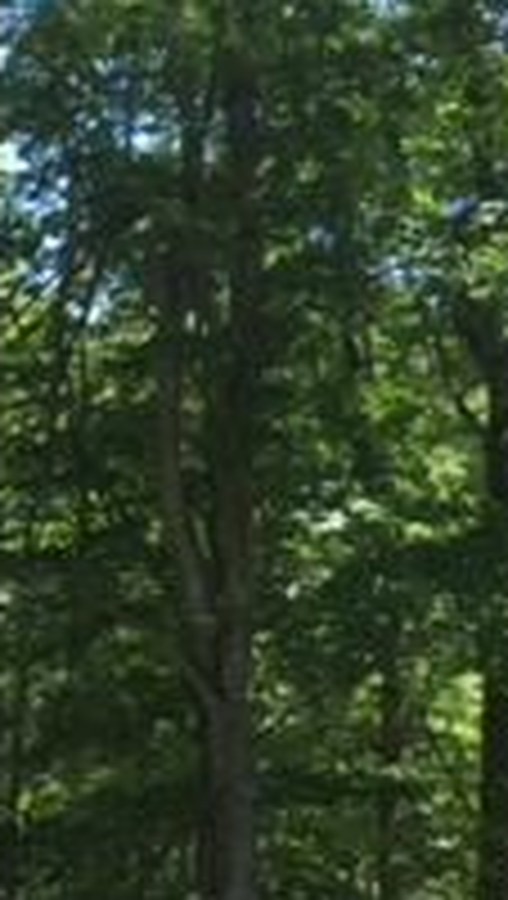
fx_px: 2411
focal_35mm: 101
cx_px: -719
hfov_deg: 10.4
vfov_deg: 20.6
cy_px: 846
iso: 32
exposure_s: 1/377
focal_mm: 4.15
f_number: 2.2
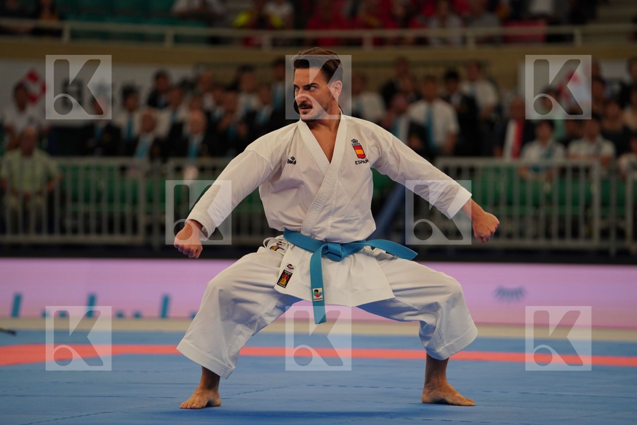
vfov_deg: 7.2
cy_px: 212
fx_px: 3379
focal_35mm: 191
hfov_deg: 10.8
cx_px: 318
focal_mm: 191
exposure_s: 1/1000
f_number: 2.8
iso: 1250
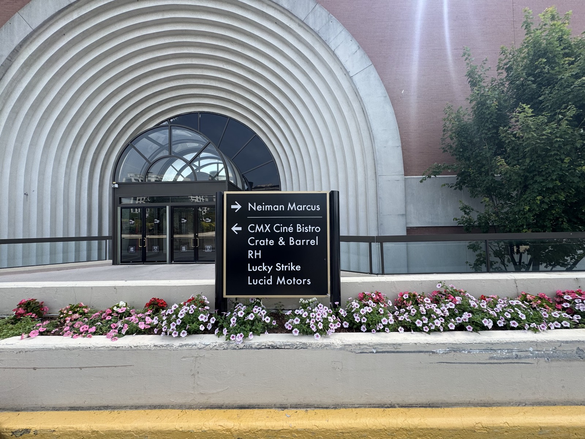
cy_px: 220
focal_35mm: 14
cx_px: 292
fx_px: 237
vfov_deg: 85.7
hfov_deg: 102.1
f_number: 2.2
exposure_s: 1/552
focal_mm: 2.22
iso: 40
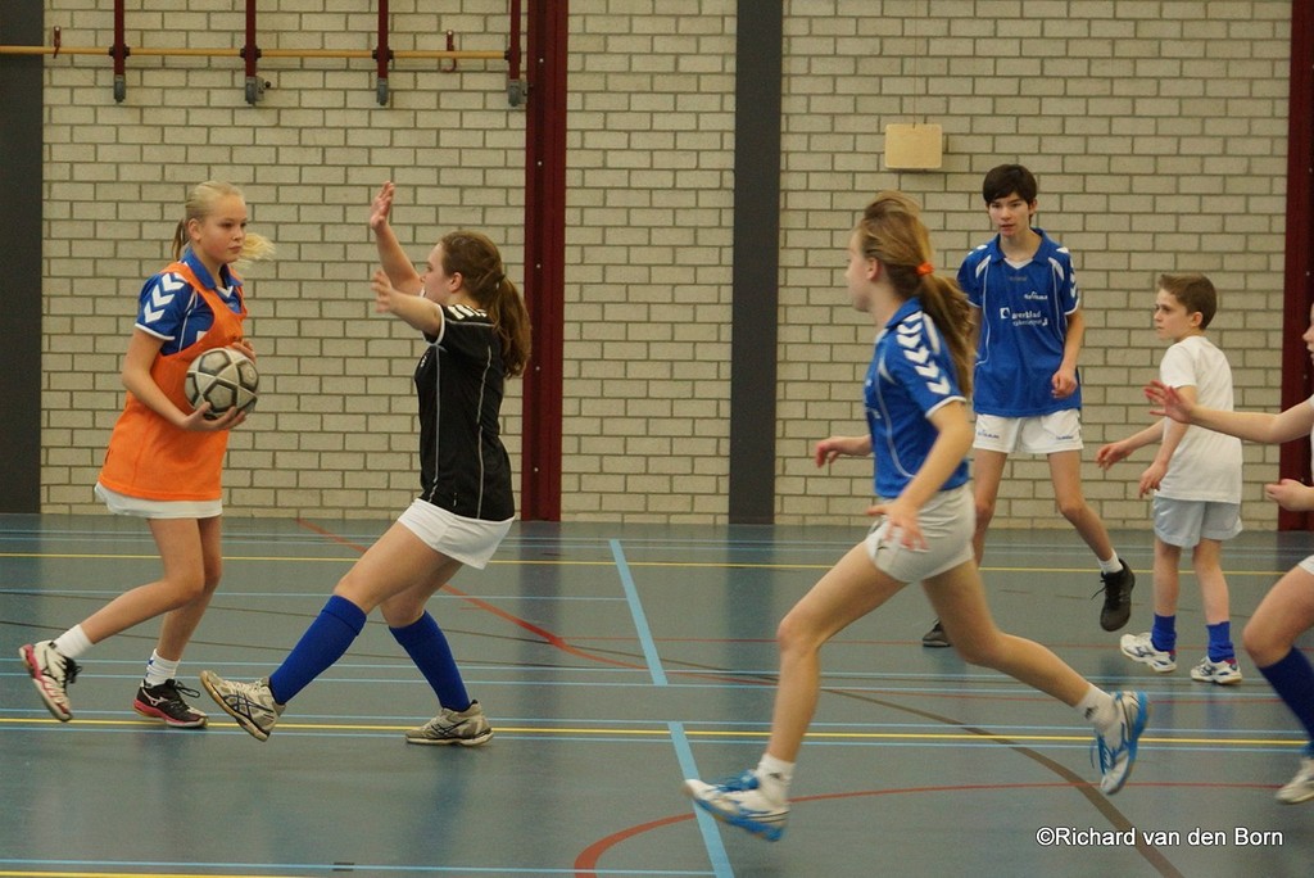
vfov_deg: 18.2
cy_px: 439
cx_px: 657
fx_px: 2739
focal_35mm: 75
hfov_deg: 27.0
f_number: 2.8
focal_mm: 50
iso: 800
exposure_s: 1/250
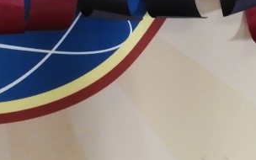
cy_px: 53
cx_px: 11
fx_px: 1402
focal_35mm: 201
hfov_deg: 10.4
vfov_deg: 6.5
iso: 360
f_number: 3.8
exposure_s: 1/30
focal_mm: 7.2
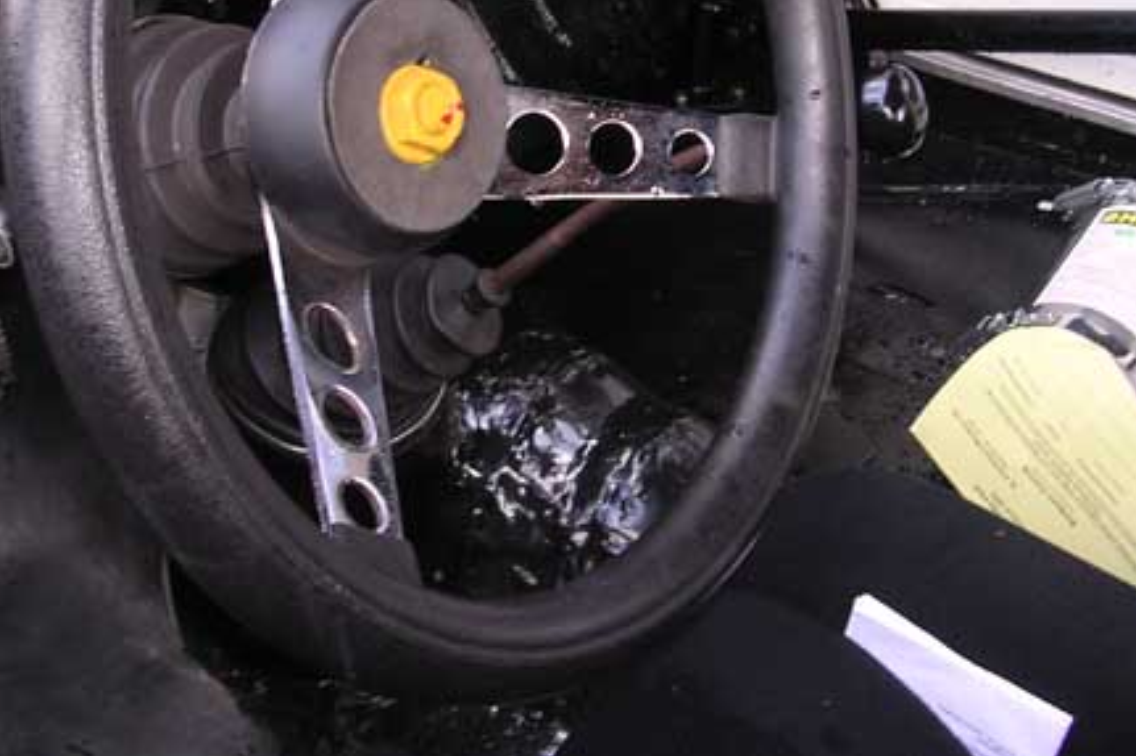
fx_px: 1735
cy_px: 166
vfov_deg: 24.3
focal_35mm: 55
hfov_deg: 36.3
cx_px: 577
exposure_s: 1/30
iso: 100
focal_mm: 5.8
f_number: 2.8
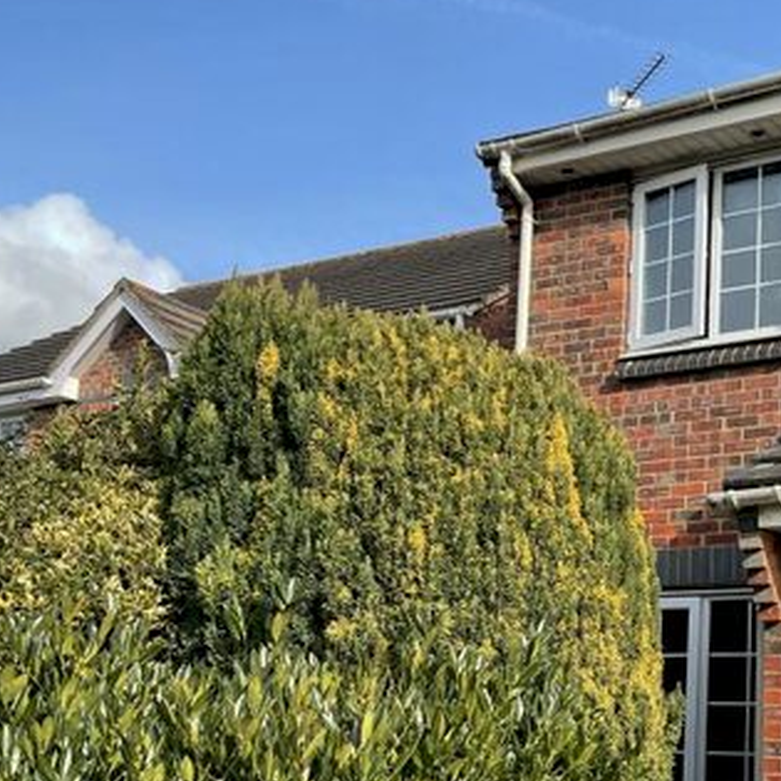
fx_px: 1302
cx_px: 709
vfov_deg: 33.0
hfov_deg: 31.7
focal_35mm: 51
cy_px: 534
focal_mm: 4.2
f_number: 1.6
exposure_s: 1/1855
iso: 32
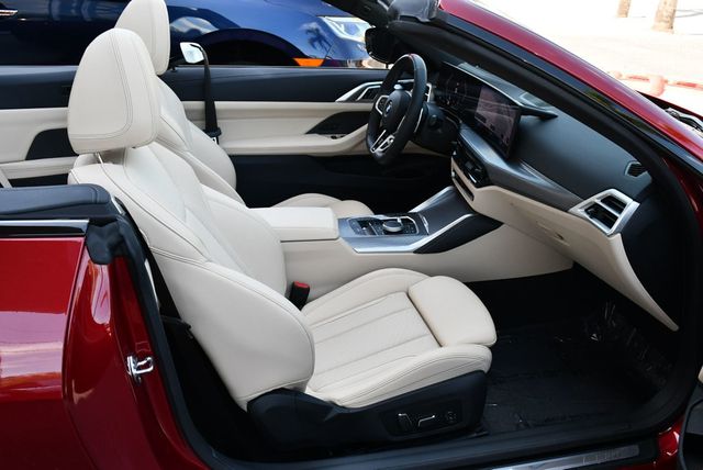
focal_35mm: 36
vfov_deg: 36.9
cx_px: 352
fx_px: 704
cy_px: 235
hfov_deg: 53.1
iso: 360
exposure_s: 1/250
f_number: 5.6
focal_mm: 18
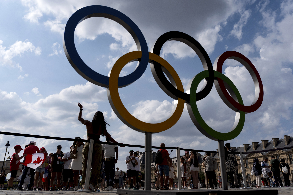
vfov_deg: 43.6
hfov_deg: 61.9
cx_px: 146
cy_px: 98
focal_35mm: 30
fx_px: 244
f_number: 3.2
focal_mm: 30
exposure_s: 1/16000
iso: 250
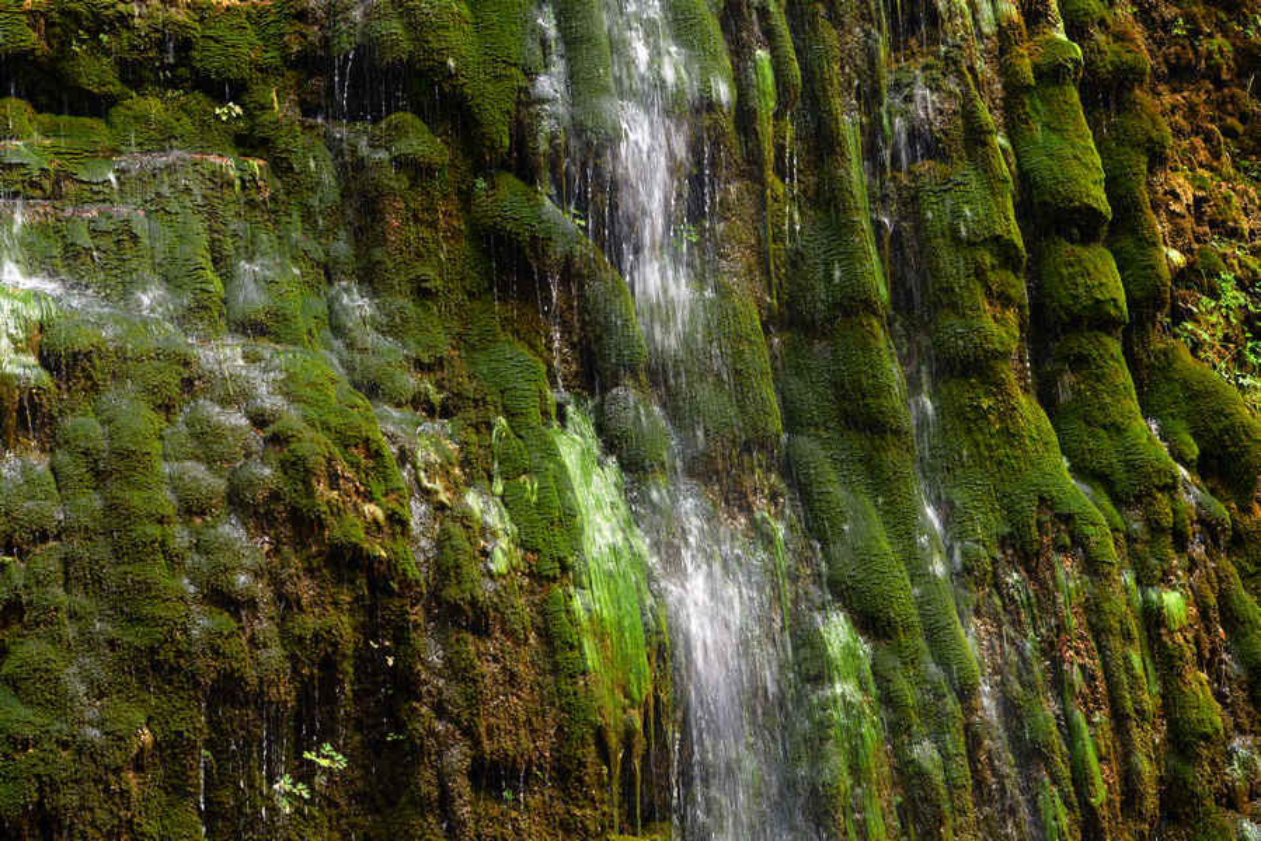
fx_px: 2453
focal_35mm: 70
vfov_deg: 19.5
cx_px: 630
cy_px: 420
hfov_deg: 28.8
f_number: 5.6
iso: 250
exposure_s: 1/125
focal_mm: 70
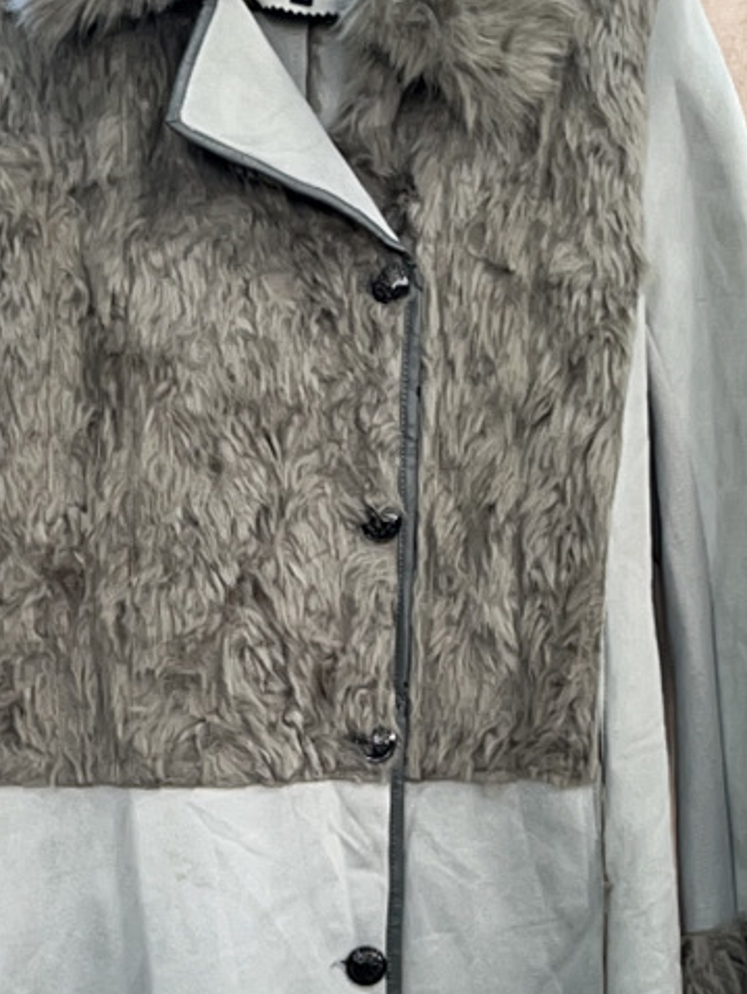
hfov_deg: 24.0
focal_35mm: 61
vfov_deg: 31.3
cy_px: 699
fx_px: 1754
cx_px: 268
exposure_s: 1/69
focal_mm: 5.1
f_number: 1.6
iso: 32
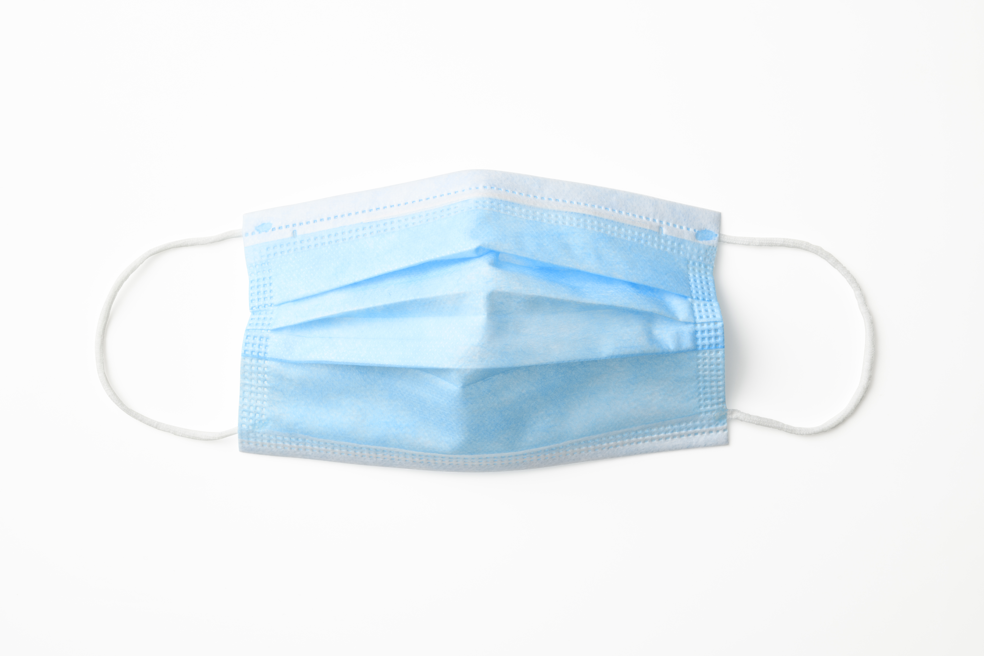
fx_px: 1640
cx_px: 492
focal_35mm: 60
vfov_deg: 22.6
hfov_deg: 33.4
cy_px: 328
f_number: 11
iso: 64
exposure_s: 1/125
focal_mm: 60
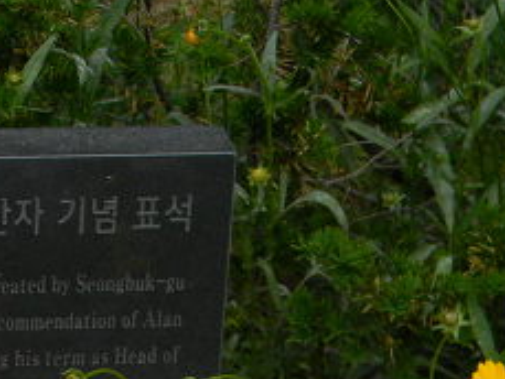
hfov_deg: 16.9
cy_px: 451
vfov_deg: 13.1
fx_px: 1606
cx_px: -141
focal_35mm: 110
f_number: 3.7
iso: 80
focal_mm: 6.4
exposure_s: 1/199
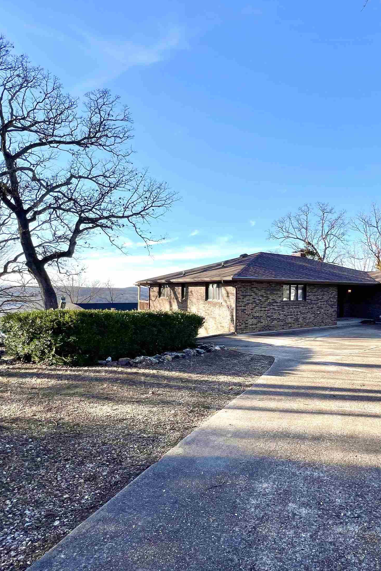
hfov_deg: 62.2
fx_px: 302
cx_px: 266
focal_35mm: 19
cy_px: 292
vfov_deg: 86.9
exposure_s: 1/847
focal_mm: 1.57
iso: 32
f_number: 1.8
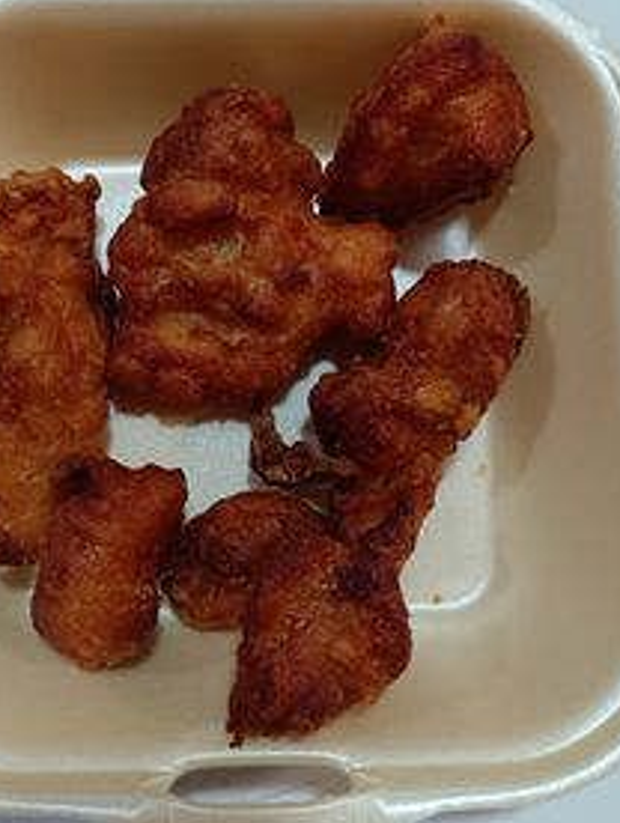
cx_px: 250
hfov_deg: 38.6
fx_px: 881
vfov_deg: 49.8
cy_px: 340
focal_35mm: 37
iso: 369
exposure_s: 1/50.1
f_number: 1.88
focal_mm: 5.59
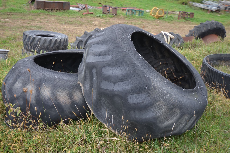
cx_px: 115
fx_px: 230
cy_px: 76
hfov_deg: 53.2
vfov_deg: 36.7
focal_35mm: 36
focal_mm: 24
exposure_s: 1/125
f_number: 5.6
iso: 220
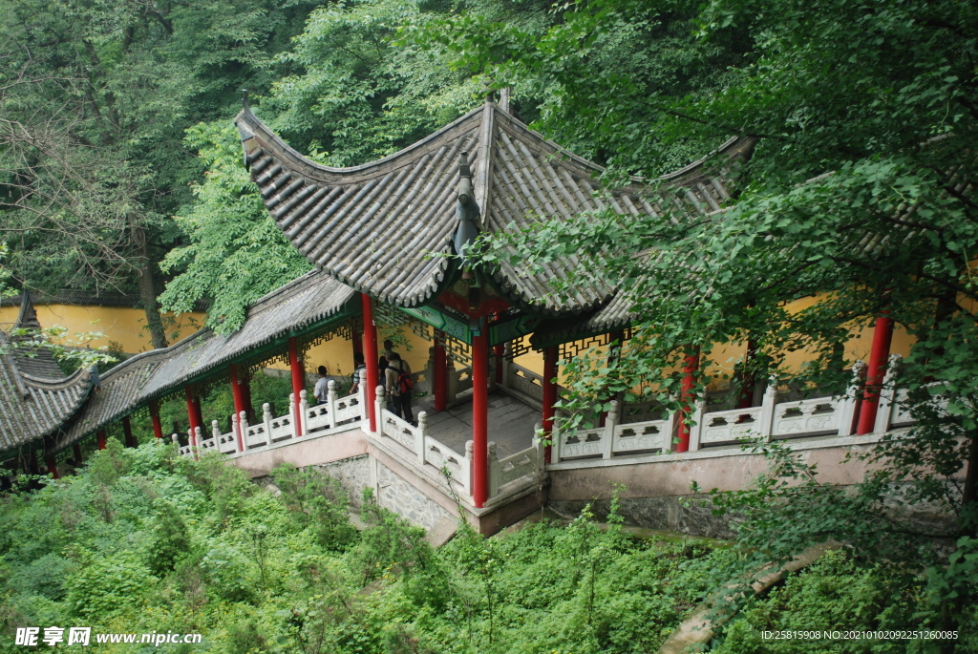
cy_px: 327
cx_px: 489
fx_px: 979
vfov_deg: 37.0
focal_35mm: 36
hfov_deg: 53.1
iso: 100
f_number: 2.8
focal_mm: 24
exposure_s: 1/125
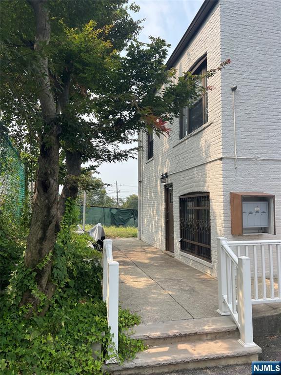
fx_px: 281
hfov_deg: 53.1
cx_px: 140
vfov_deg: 67.3
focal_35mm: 26
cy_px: 188
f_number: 1.5
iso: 50
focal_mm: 5.7
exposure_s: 1/2457
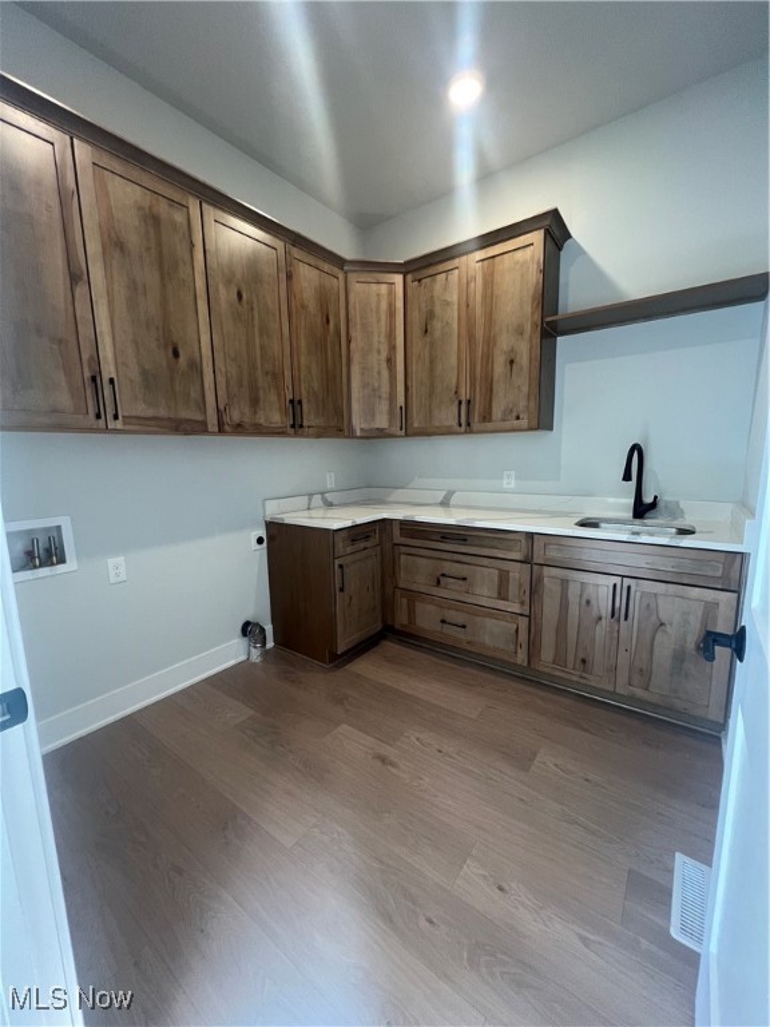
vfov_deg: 106.2
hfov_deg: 89.9
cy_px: 514
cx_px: 385
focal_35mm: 13
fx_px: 386
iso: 160
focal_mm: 1.57
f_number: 1.8
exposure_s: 1/60
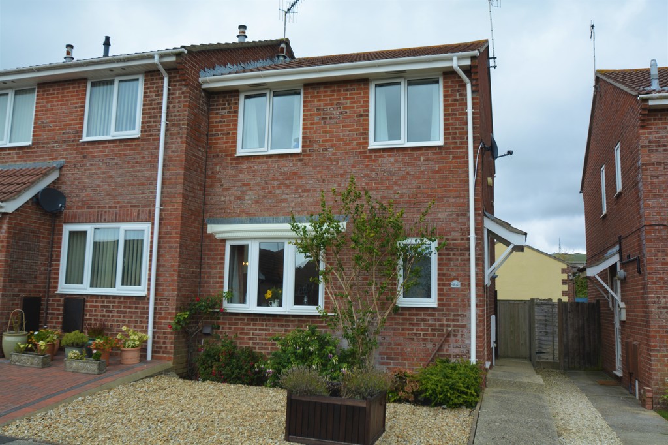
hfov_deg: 61.9
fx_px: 556
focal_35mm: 30
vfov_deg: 43.6
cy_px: 222
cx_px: 334
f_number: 8
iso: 100
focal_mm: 20
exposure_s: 1/160
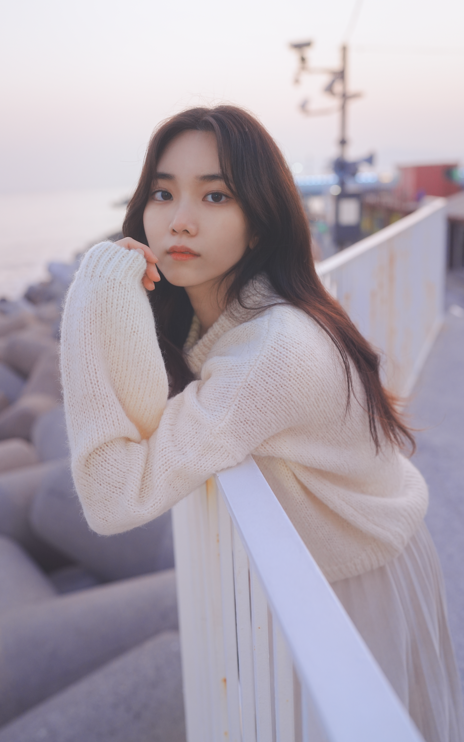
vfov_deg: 54.0
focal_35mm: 36
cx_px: 218
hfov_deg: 35.3
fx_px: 728
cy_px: 368
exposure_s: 1/40
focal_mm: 35
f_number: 2.8
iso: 400
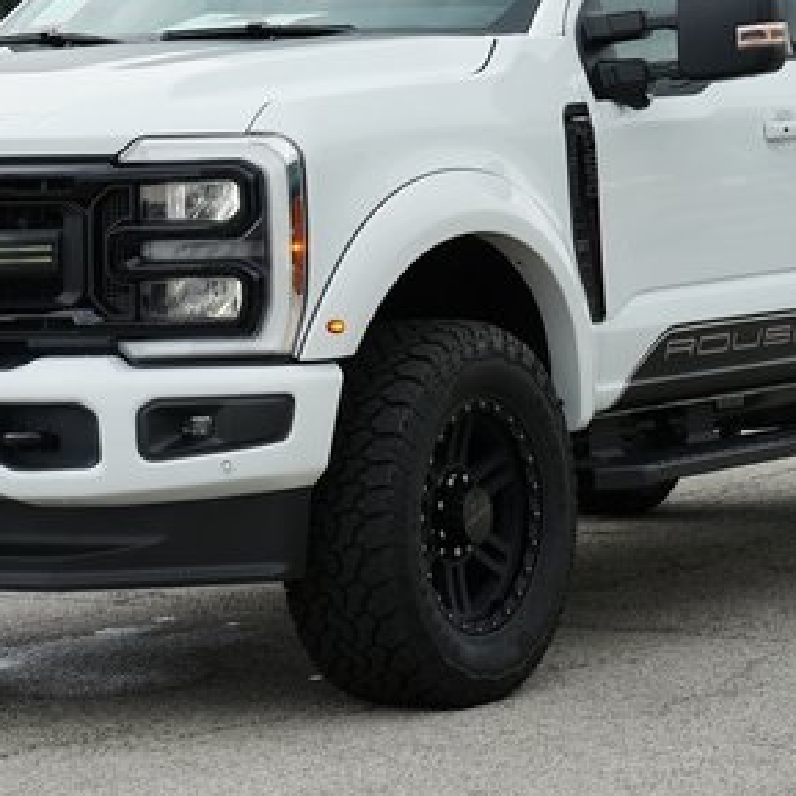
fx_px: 3824
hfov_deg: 11.9
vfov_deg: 11.9
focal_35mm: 147
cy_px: 233
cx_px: 416
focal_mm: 78
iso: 100
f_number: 8
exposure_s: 1/100
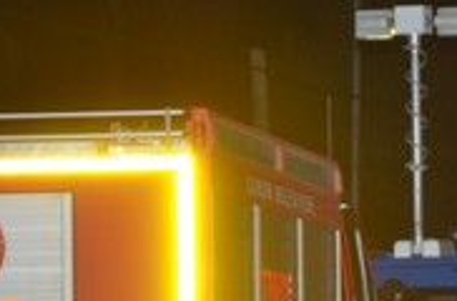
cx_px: 517
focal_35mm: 360
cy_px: 276
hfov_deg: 5.7
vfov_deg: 3.8
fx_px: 4552
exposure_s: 1/60
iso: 500
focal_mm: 65
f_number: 5.3
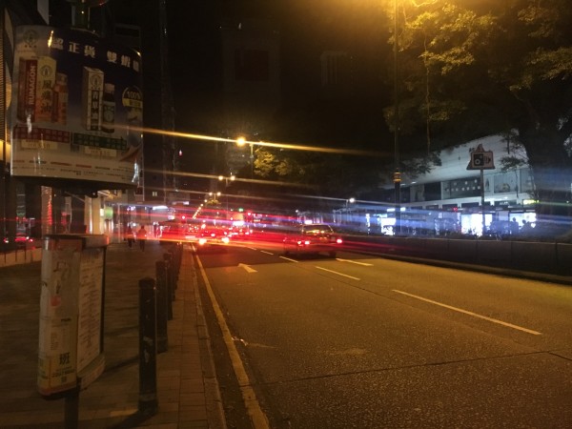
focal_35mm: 29
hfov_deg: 61.7
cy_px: 214
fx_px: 479
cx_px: 286
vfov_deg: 48.2
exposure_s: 1/17
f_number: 2.2
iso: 320
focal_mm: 4.15
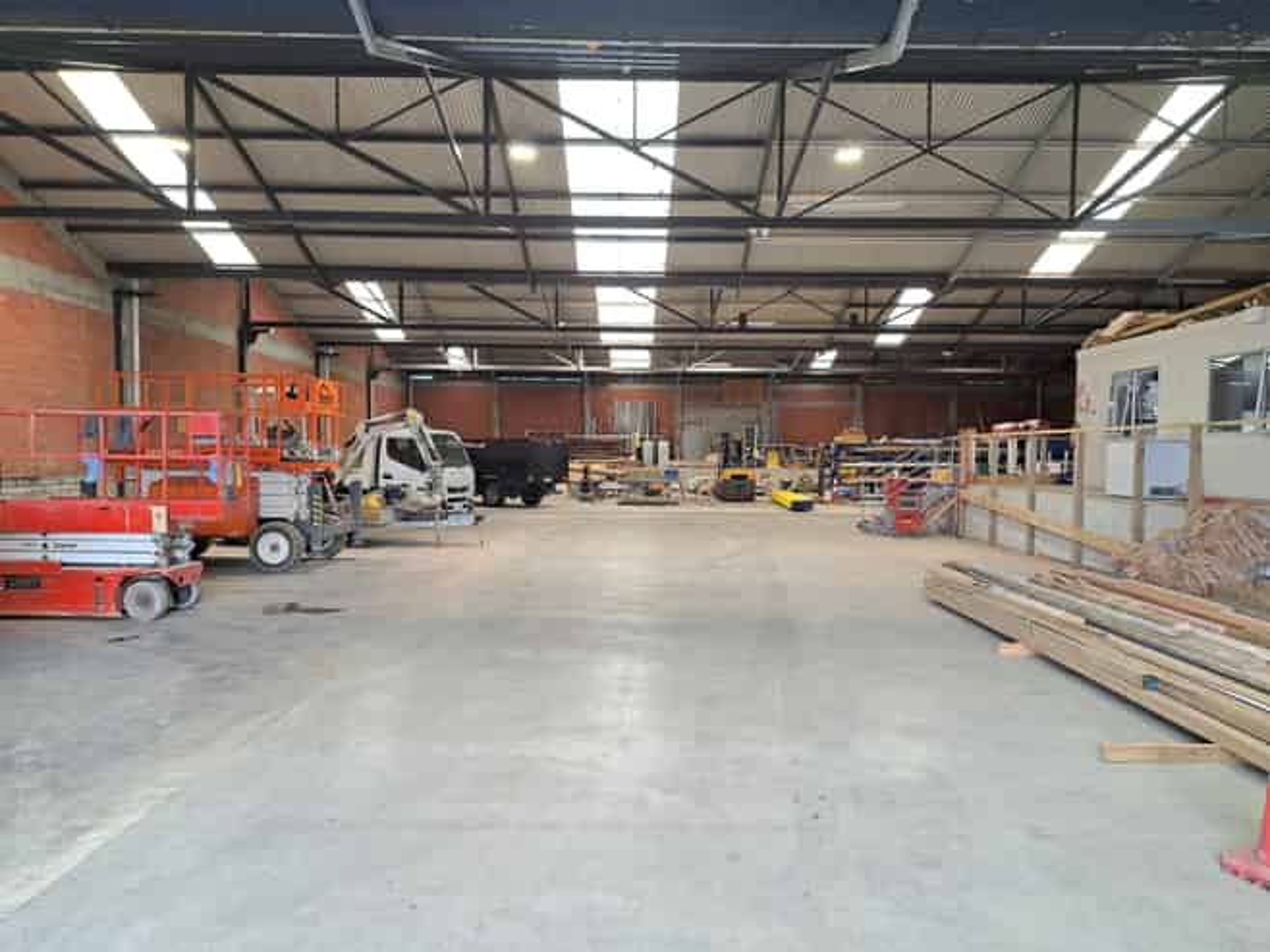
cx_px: 635
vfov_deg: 56.8
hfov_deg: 71.6
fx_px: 880
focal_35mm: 24
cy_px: 476
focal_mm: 5.23
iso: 50
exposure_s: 1/25
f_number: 1.8
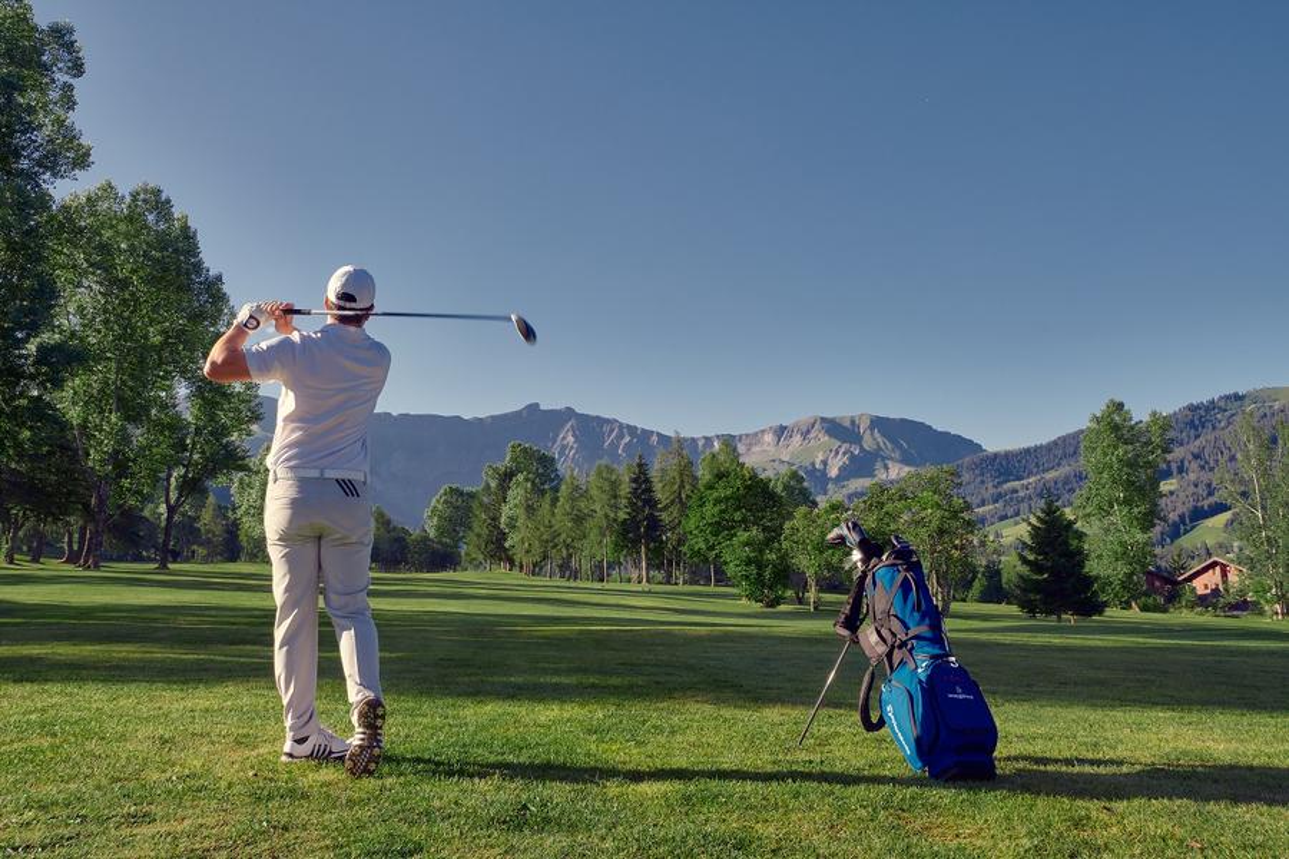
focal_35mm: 32
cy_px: 430
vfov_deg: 41.1
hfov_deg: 58.7
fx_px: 1146
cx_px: 644
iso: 200
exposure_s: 1/125
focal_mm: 32
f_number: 18
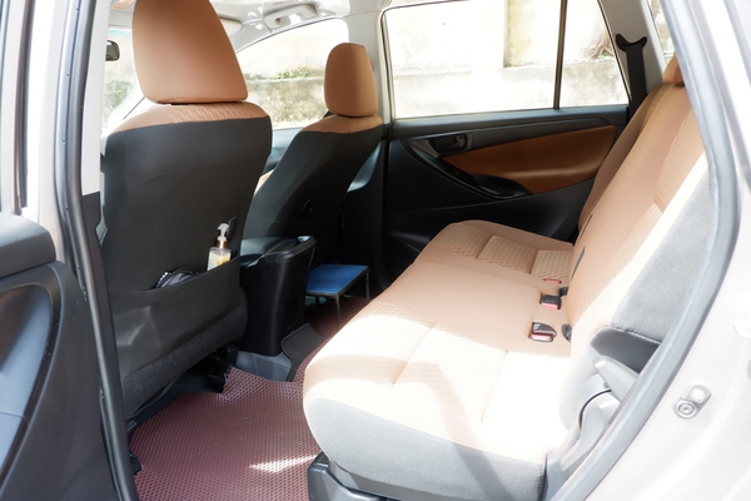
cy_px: 250
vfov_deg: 53.1
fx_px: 501
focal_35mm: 24
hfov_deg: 73.7
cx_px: 376
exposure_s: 1/120
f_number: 4
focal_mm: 16.7
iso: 400
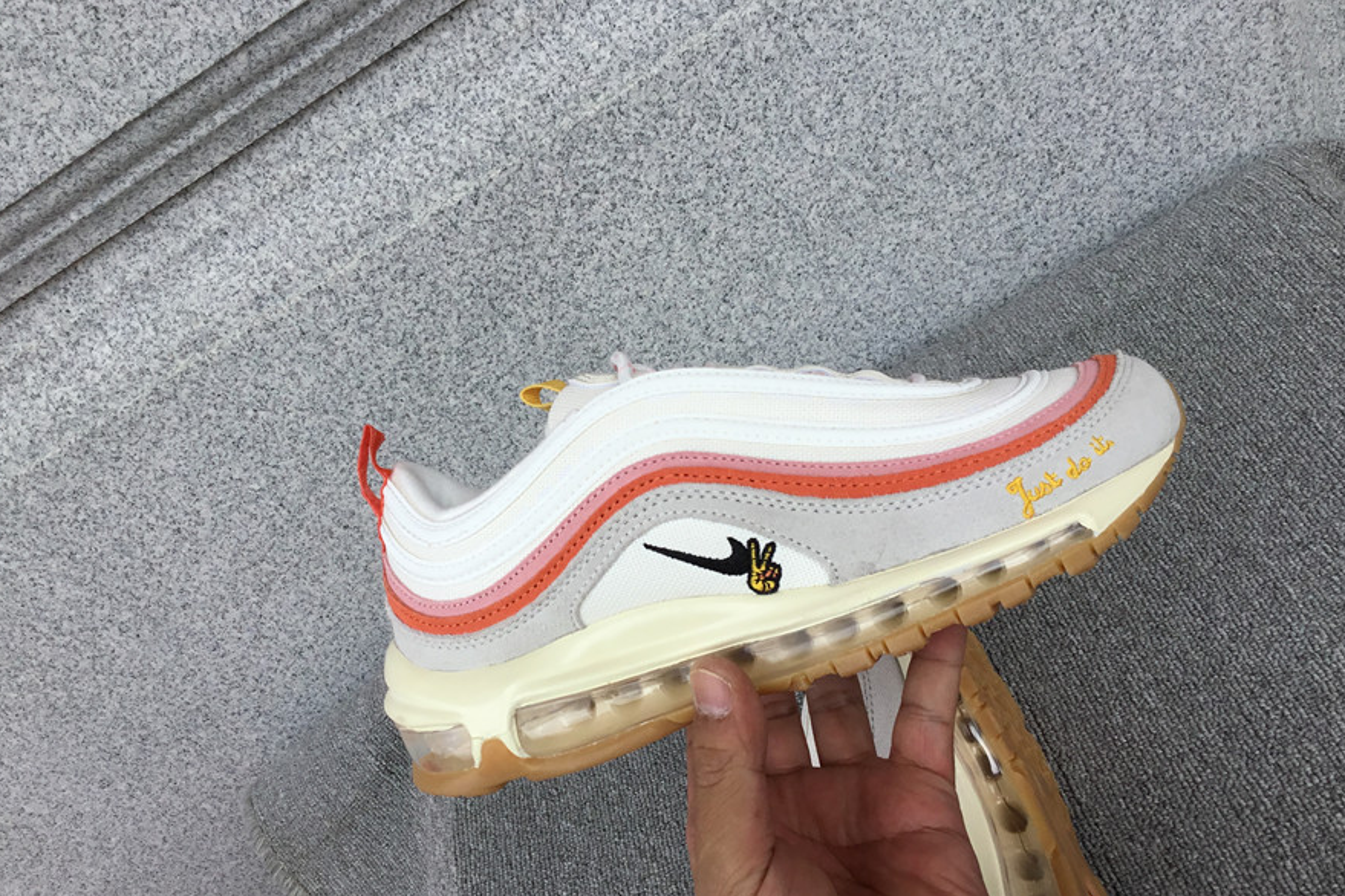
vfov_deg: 39.9
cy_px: 479
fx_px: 1233
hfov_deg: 57.2
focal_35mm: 33
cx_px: 681
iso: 25
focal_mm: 3.3
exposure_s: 1/612
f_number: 2.4
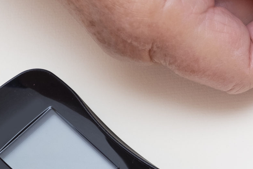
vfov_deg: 6.3
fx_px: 1539
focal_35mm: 219
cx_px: 319
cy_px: 59
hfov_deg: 9.3
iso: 400
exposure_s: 1/180
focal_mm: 44.4
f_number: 8
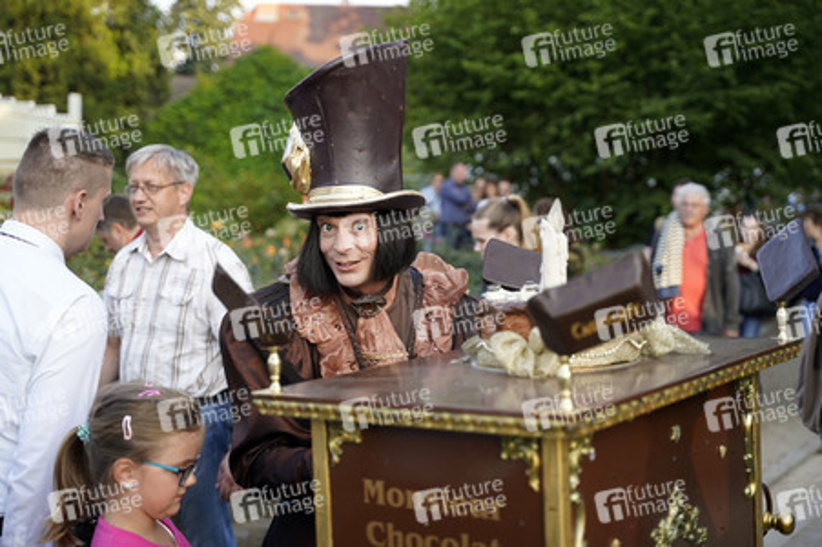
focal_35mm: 51
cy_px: 274
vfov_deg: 26.4
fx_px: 1164
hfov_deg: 38.9
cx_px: 411
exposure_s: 1/1600
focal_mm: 51
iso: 800
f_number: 2.8
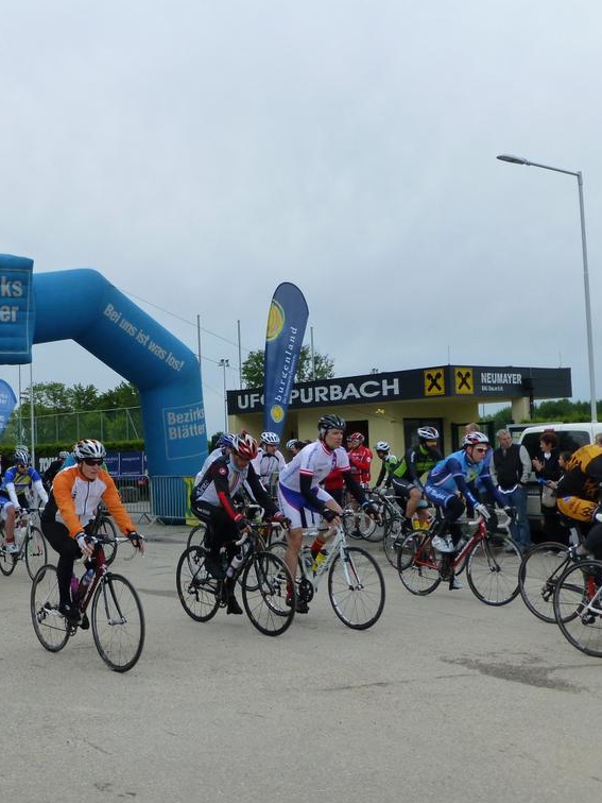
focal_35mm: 42
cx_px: 182
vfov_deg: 44.8
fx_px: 974
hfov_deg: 33.9
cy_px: 405
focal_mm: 5.4
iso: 160
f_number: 4
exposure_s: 1/800
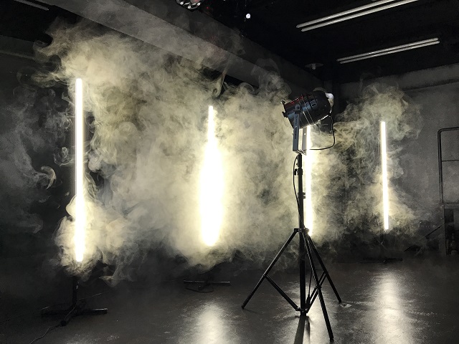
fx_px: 371
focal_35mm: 28
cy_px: 172
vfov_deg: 49.7
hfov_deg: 63.4
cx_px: 230
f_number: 1.8
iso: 25
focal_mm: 3.99
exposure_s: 1/30
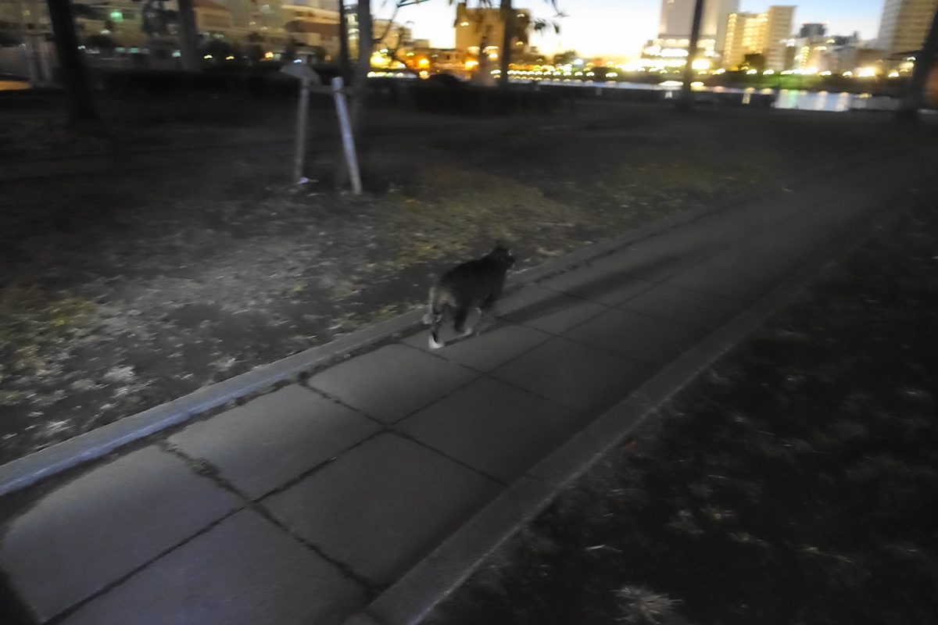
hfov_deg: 73.7
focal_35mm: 24
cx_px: 469
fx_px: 625
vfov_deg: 53.1
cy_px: 312
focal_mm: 8.8
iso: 6400
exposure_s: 1/6
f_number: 1.8
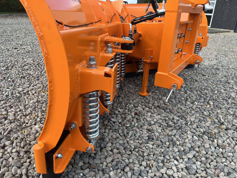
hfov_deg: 67.3
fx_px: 178
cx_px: 118
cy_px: 89
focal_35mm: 26
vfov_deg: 53.1
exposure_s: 1/642
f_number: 1.6
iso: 50
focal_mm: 5.1
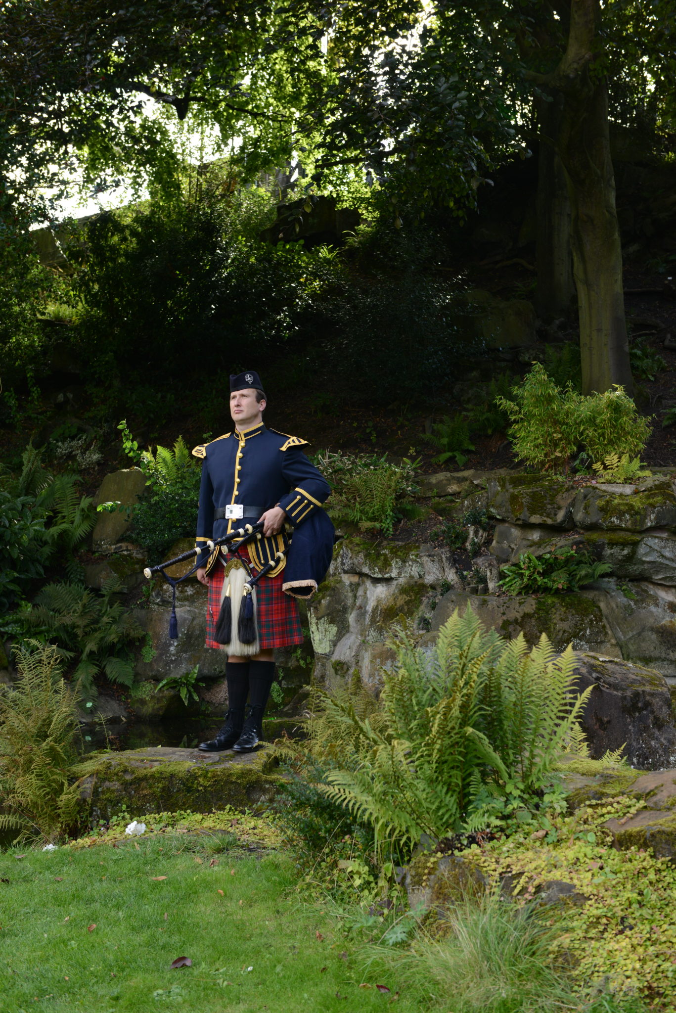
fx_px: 1463
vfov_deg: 38.2
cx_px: 338
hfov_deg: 26.0
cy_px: 506
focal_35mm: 52
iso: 400
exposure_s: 1/250
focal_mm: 52
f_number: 5
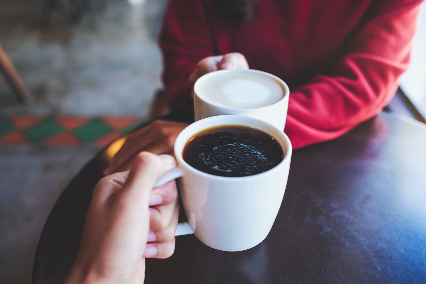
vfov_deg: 37.9
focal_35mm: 35
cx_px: 213
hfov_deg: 54.4
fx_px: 414
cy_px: 142
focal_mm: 23
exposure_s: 1/55
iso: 200
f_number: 2
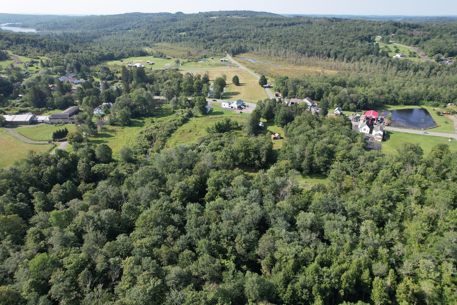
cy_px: 155
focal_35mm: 23
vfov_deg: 55.1
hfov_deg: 76.1
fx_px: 292
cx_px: 232
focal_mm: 8.38
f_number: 2.8
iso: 130
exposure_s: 1/1250
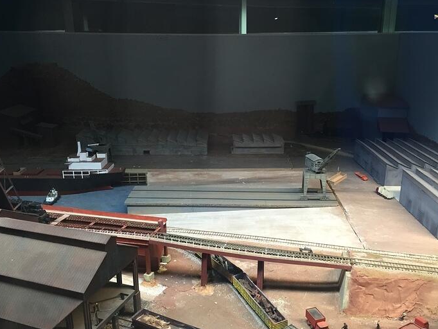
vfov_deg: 41.8
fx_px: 430
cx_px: 238
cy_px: 166
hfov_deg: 53.9
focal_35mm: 34
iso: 125
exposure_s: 1/33
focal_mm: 4.15
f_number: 2.2
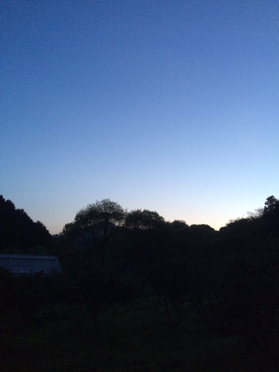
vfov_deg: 61.7
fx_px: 312
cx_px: 140
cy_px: 186
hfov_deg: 48.2
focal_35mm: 29
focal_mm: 4.15
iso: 250
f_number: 2.2
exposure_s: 1/30
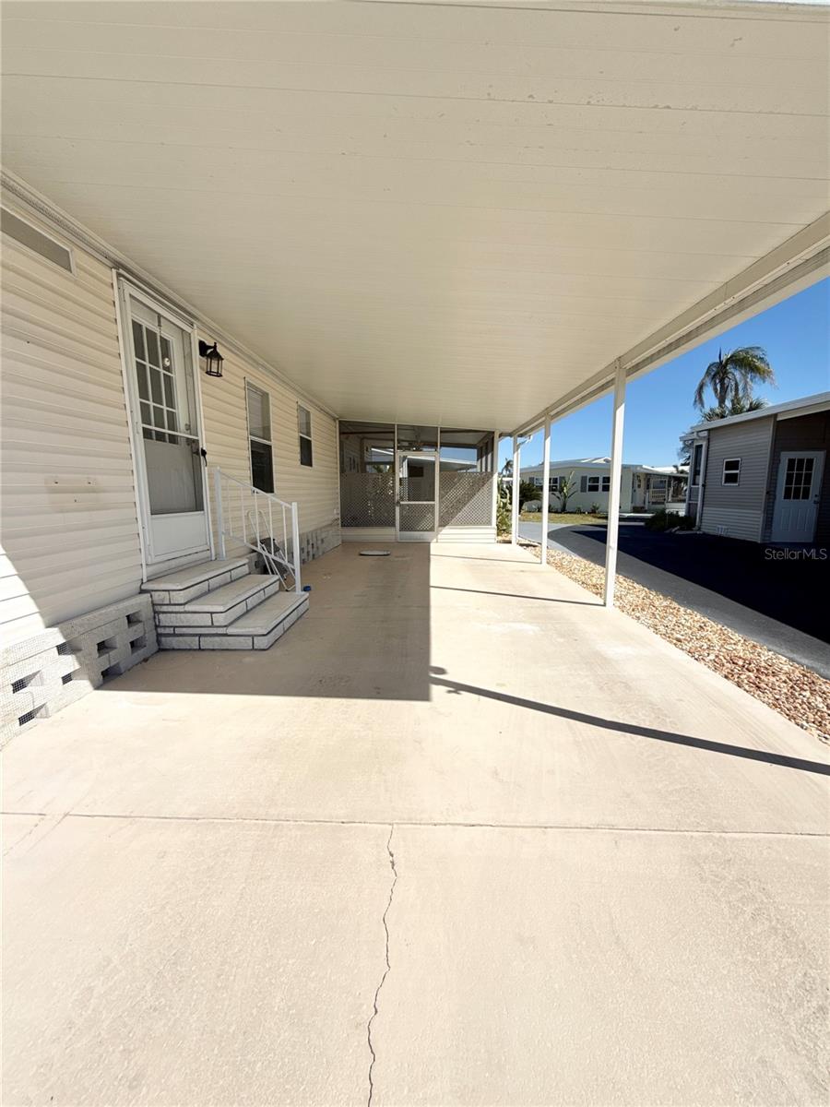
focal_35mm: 14
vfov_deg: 102.1
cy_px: 554
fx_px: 448
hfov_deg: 85.7
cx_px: 415
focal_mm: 2.22
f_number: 2.2
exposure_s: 1/4425
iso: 50
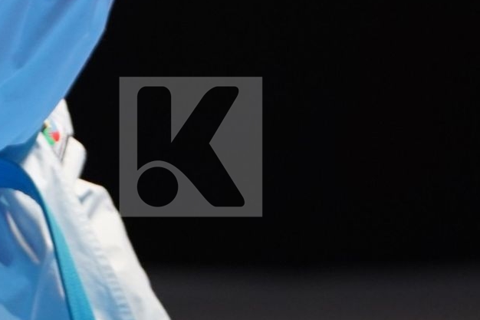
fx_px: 10970
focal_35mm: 823
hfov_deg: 2.5
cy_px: -126
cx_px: 191
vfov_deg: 1.7
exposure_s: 1/500
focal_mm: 191
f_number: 2.8
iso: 1250
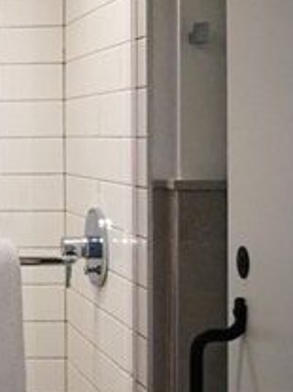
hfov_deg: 14.3
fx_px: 1062
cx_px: -193
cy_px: 157
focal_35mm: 94
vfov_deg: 20.9
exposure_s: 1/30
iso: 200
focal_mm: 4.5
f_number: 2.2
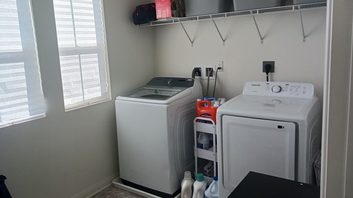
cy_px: 88
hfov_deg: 64.3
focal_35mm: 30
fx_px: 281
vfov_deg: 38.9
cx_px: 175
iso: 50
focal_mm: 4
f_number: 1.8
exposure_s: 1/60
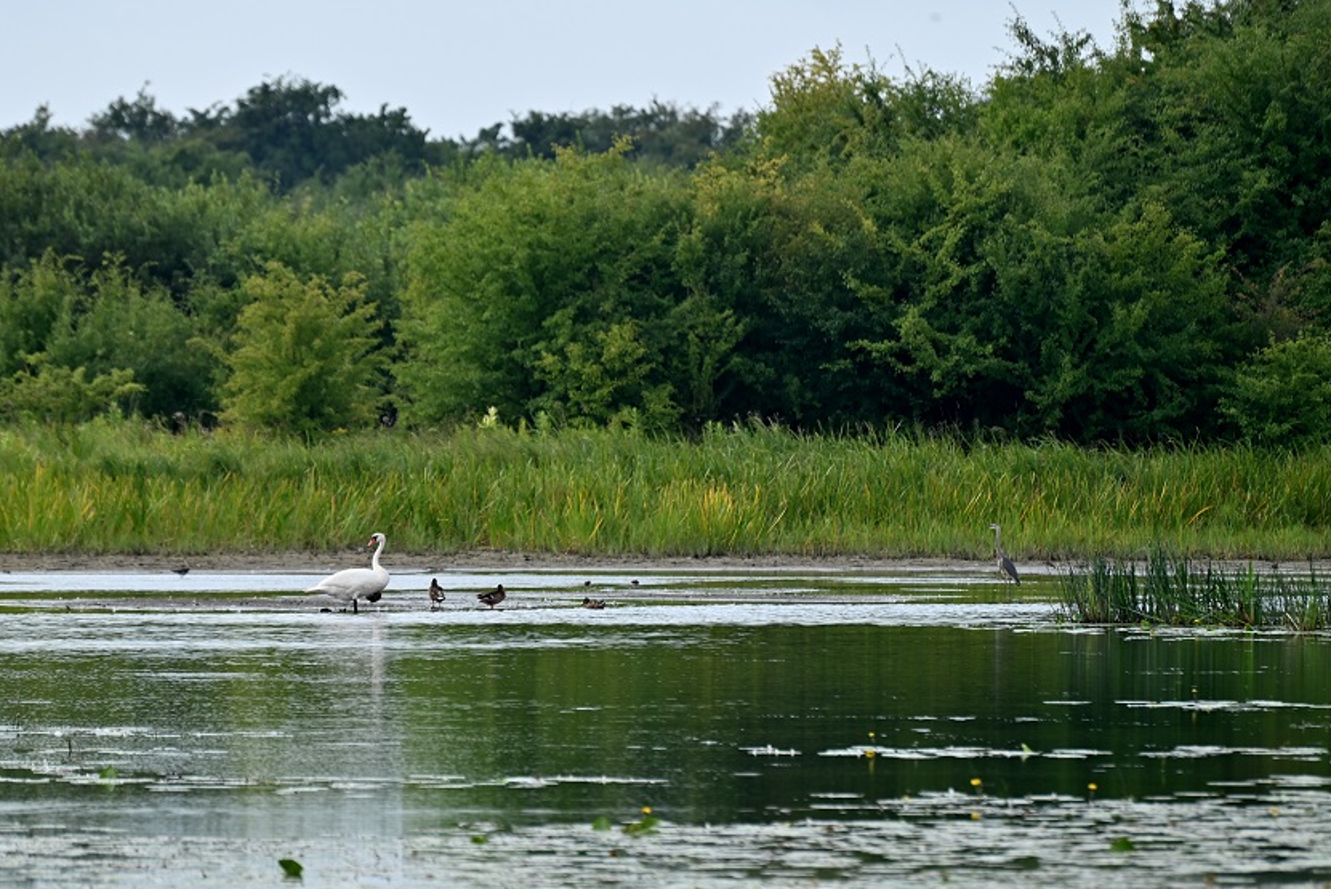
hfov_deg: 6.0
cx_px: 613
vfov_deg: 4.0
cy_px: 400
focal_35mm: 343
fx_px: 12688
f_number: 5.6
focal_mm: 300
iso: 200
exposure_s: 1/640
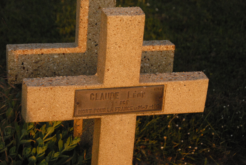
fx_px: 668
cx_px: 123
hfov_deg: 20.9
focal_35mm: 98
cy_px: 82
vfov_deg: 14.1
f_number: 7.1
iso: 1600
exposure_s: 1/2000
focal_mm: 65
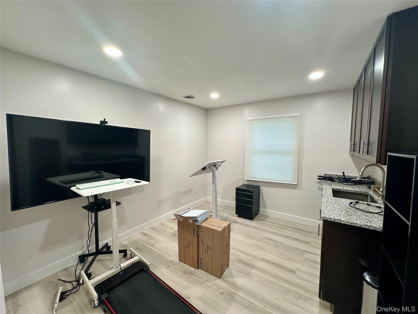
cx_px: 209
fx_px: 169
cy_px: 157
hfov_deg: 102.1
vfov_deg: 85.7
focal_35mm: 14
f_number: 2.2
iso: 200
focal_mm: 2.22
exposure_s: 1/120
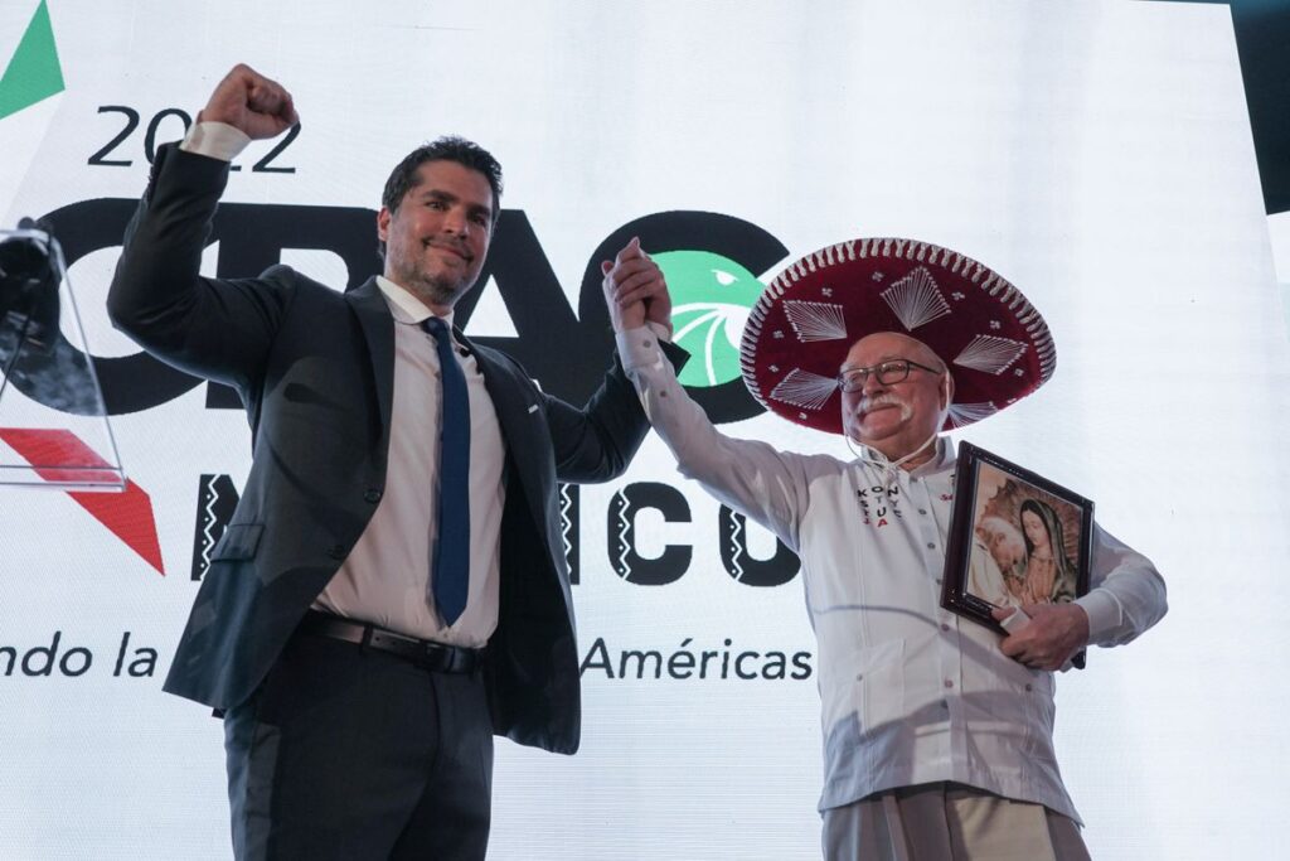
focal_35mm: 41
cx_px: 645
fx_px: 1469
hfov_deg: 47.4
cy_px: 430
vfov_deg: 32.6
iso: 2500
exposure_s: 1/250
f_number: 6.3
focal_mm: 41
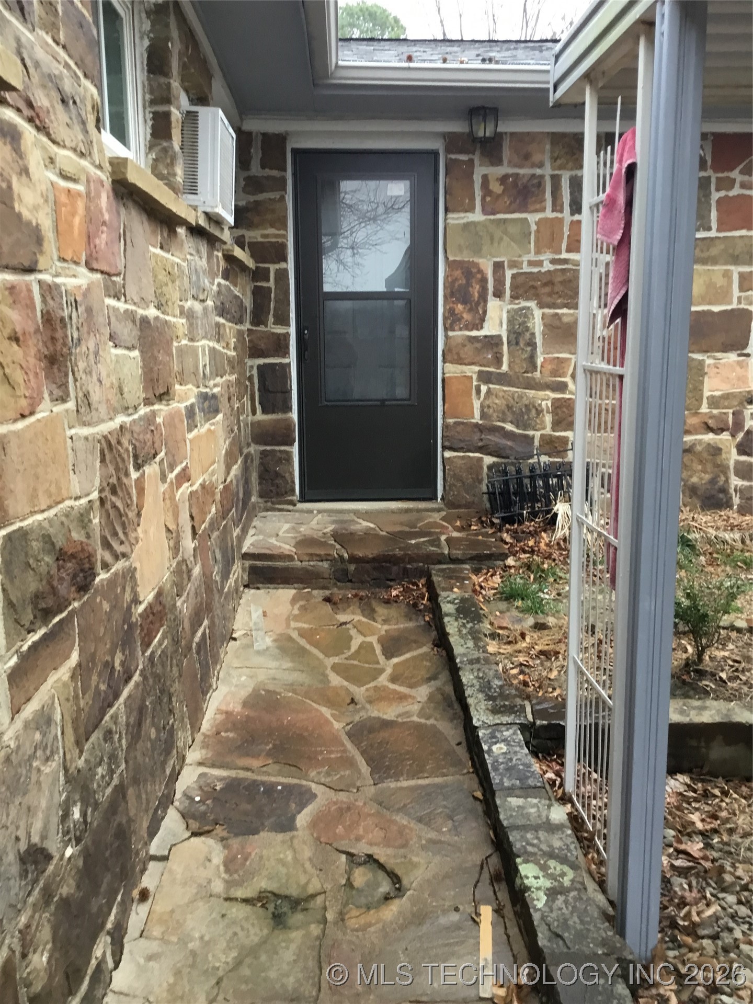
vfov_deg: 58.4
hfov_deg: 45.4
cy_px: 502
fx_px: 899
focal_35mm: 31
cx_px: 376
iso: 64
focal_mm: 3.3
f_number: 2.4
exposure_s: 1/30
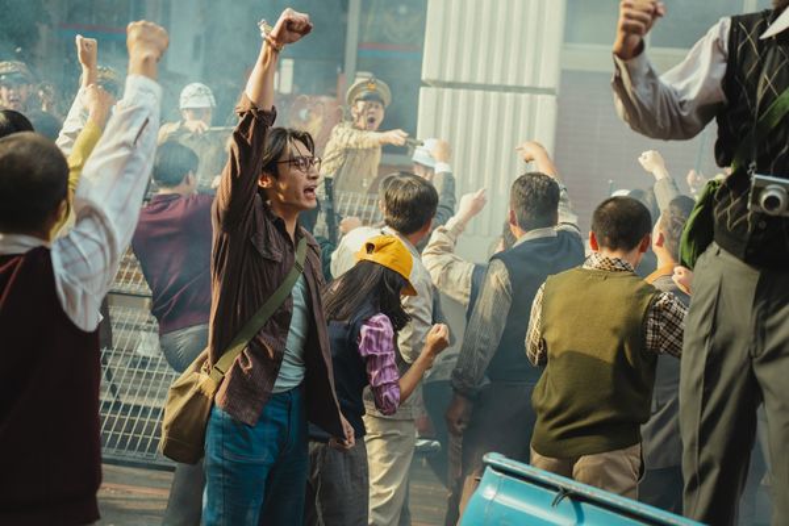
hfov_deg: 31.9
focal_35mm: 63
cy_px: 263
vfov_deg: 21.6
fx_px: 1381
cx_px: 394
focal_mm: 63
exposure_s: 1/800
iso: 160
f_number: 2.8
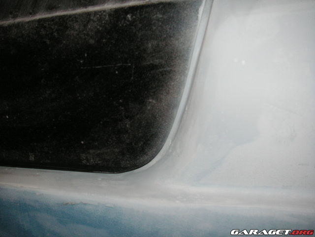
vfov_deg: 37.7
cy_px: 118
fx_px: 346
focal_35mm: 38
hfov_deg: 49.0
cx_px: 158
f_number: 3.3
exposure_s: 1/45
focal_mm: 6.3
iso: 160
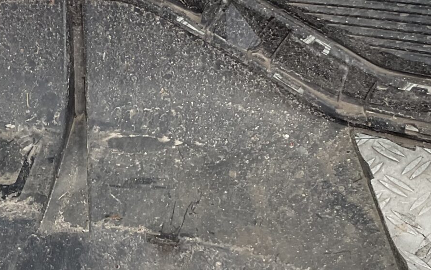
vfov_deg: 14.9
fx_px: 1034
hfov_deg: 23.3
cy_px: 147
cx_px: 101
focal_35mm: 88
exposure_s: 1/120
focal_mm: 3
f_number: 1.8
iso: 32
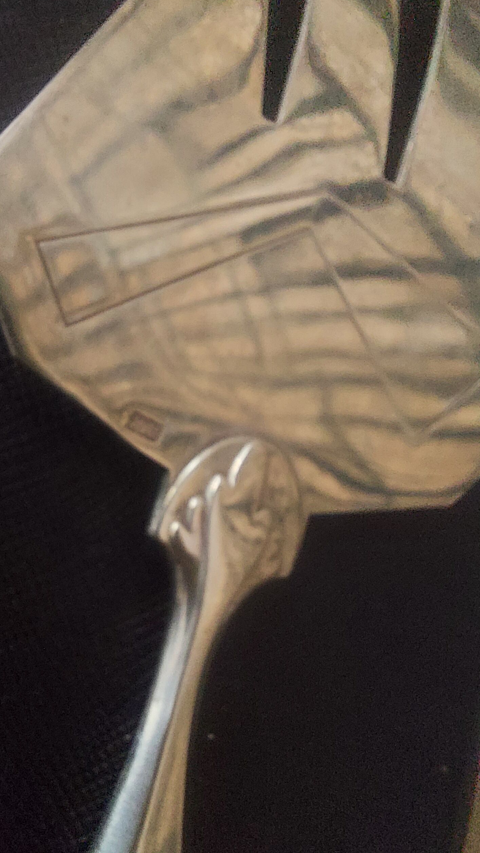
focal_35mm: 28
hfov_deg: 41.0
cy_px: 423
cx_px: 159
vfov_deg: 67.9
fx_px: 633
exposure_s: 1/20
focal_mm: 2.13
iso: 500
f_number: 2.4
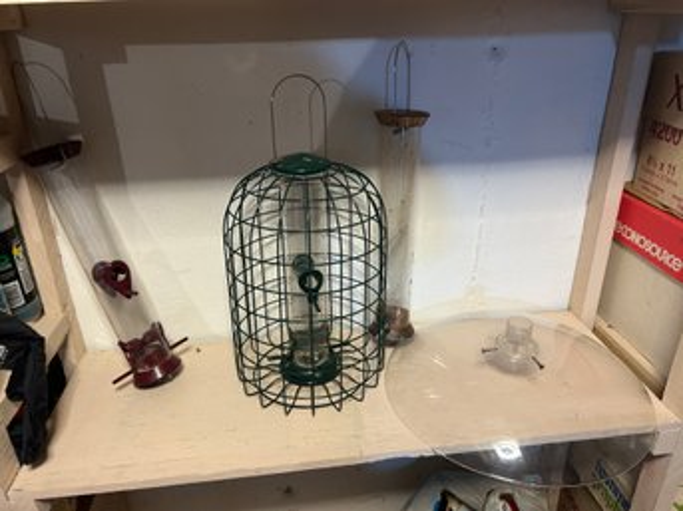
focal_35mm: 26
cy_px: 256
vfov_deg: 53.0
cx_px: 342
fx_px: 513
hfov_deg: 67.3
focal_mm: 5.7
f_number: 1.5
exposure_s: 1/60
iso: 250
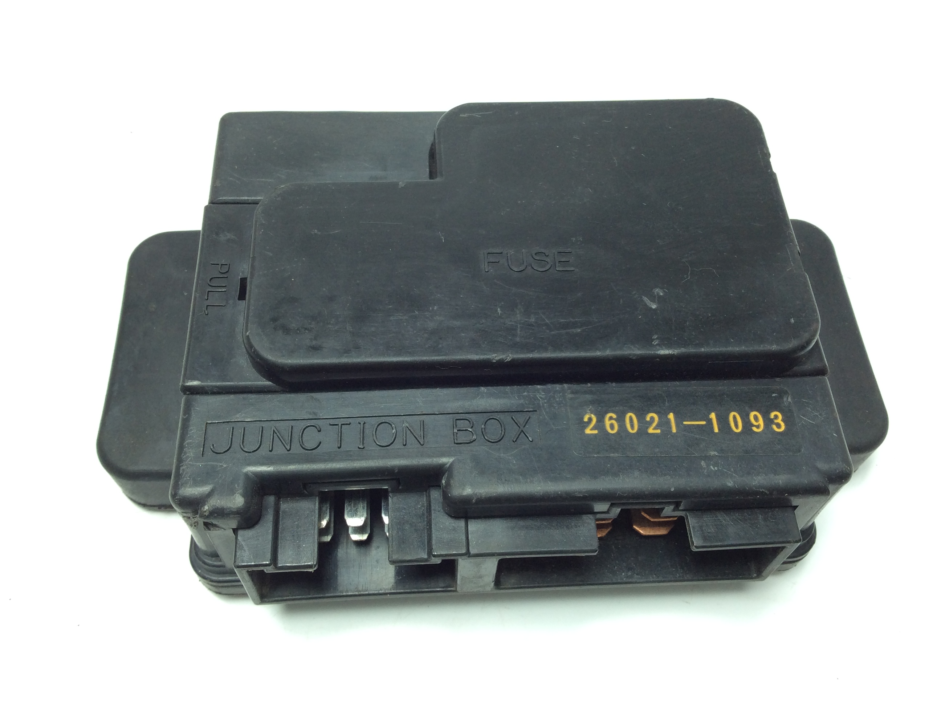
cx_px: 470
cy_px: 352
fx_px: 869
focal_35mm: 32
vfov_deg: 44.1
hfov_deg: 56.9
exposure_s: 1/148
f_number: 2.4
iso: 32
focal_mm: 3.3
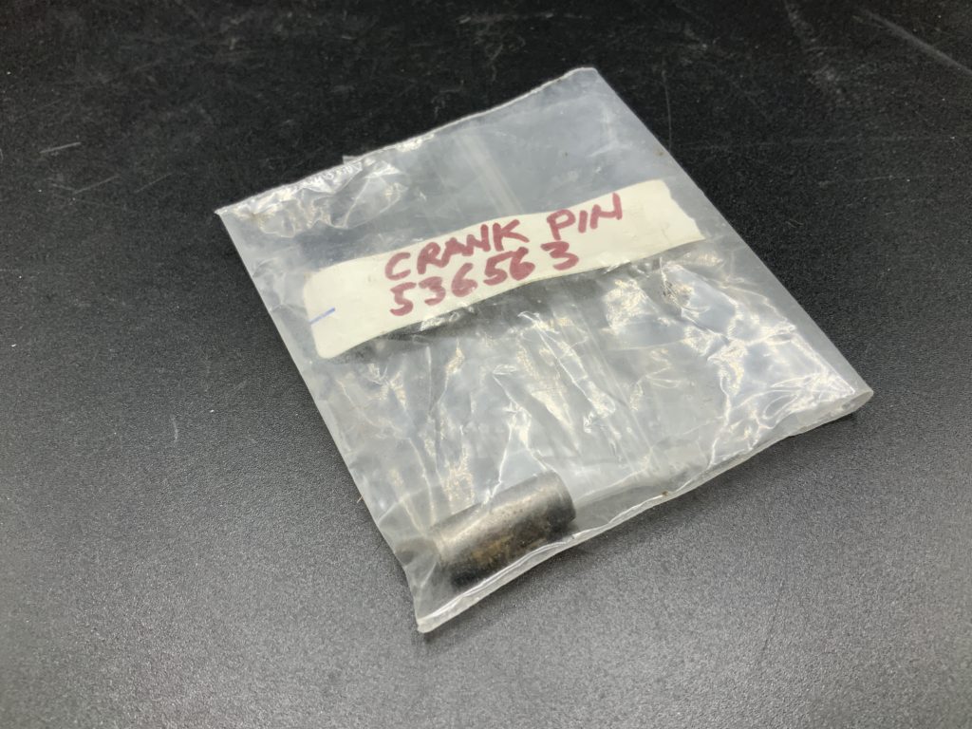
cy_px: 364
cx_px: 486
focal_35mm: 29
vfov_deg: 48.2
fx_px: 814
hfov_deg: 61.7
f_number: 1.8
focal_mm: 3
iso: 16
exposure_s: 1/162
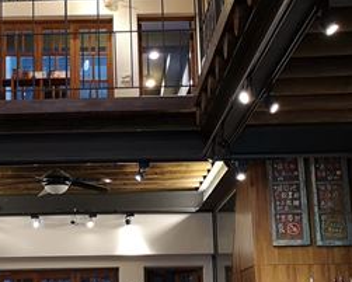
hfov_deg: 22.5
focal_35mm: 84
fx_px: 875
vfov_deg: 18.3
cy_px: 128
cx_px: 90
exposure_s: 1/50
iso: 400
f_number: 1.8
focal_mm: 3.95
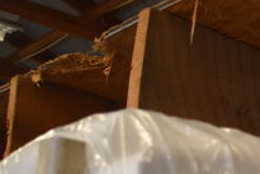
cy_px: 240
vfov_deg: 11.5
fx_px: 838
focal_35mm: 116
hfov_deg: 17.0
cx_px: 298
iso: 800
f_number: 4
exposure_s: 1/200
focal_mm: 26
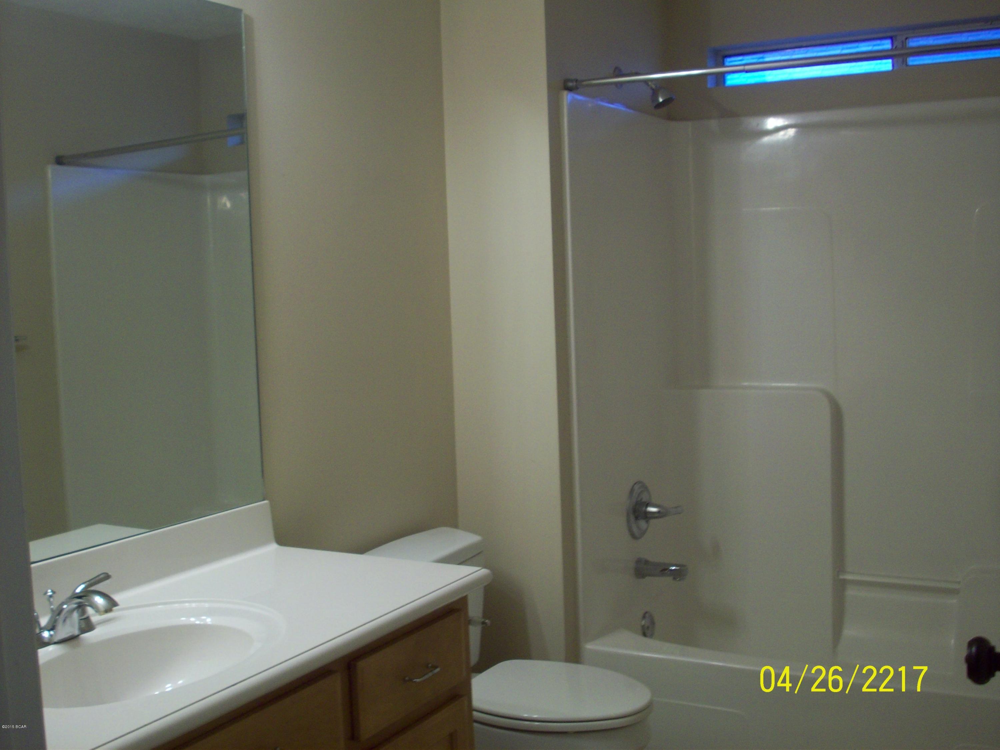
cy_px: 375
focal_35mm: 37
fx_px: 1069
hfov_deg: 50.1
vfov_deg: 38.7
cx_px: 500
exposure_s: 1/48.6
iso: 80
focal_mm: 6.2
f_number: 2.8
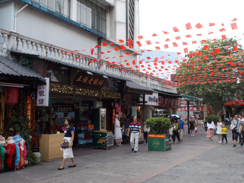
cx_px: 122
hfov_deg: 47.9
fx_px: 275
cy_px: 92
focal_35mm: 39
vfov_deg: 36.8
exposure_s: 1/100
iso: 80
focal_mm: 6.9
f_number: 3.9
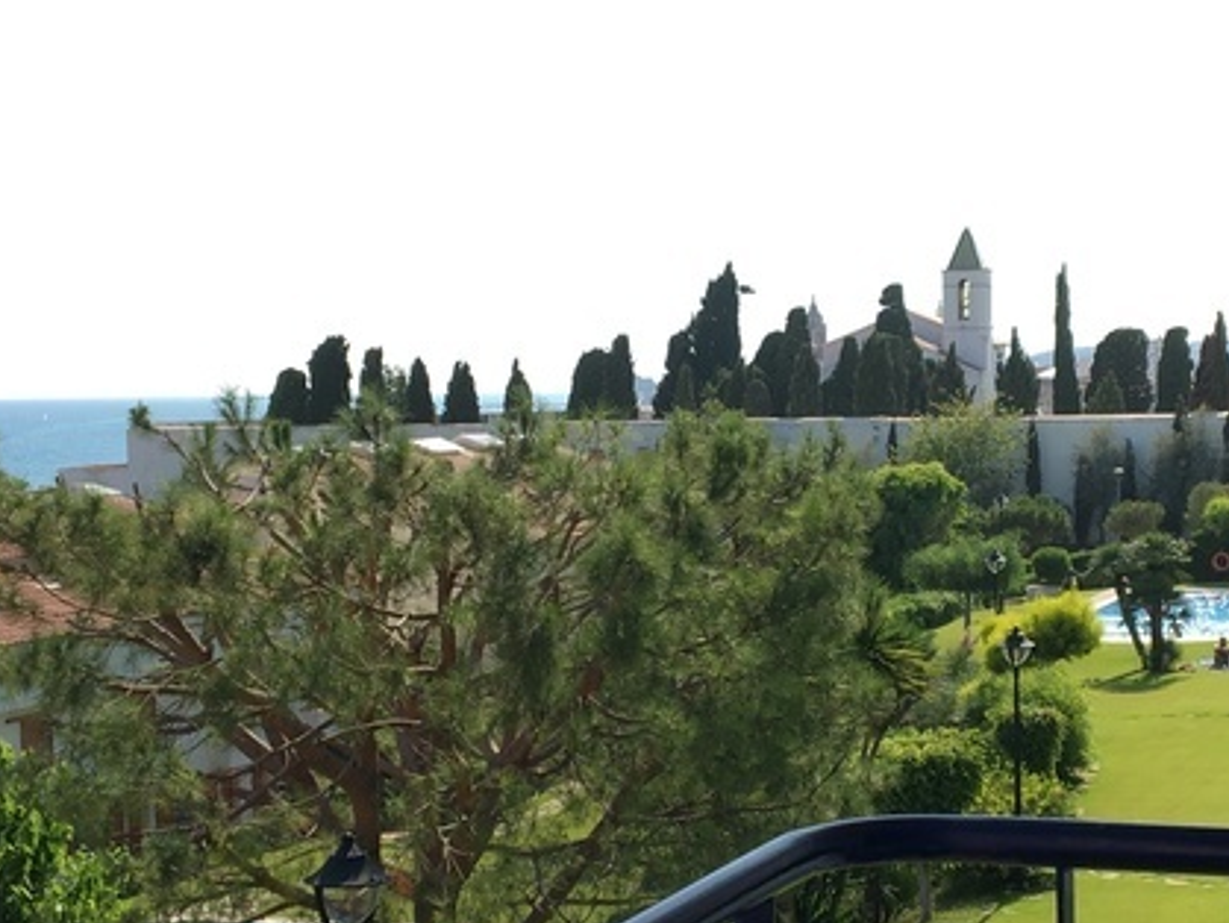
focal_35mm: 71
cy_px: 576
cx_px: 714
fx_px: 2522
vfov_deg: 20.7
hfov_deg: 27.3
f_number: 2.2
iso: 25
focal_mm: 4.15
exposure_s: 1/1099
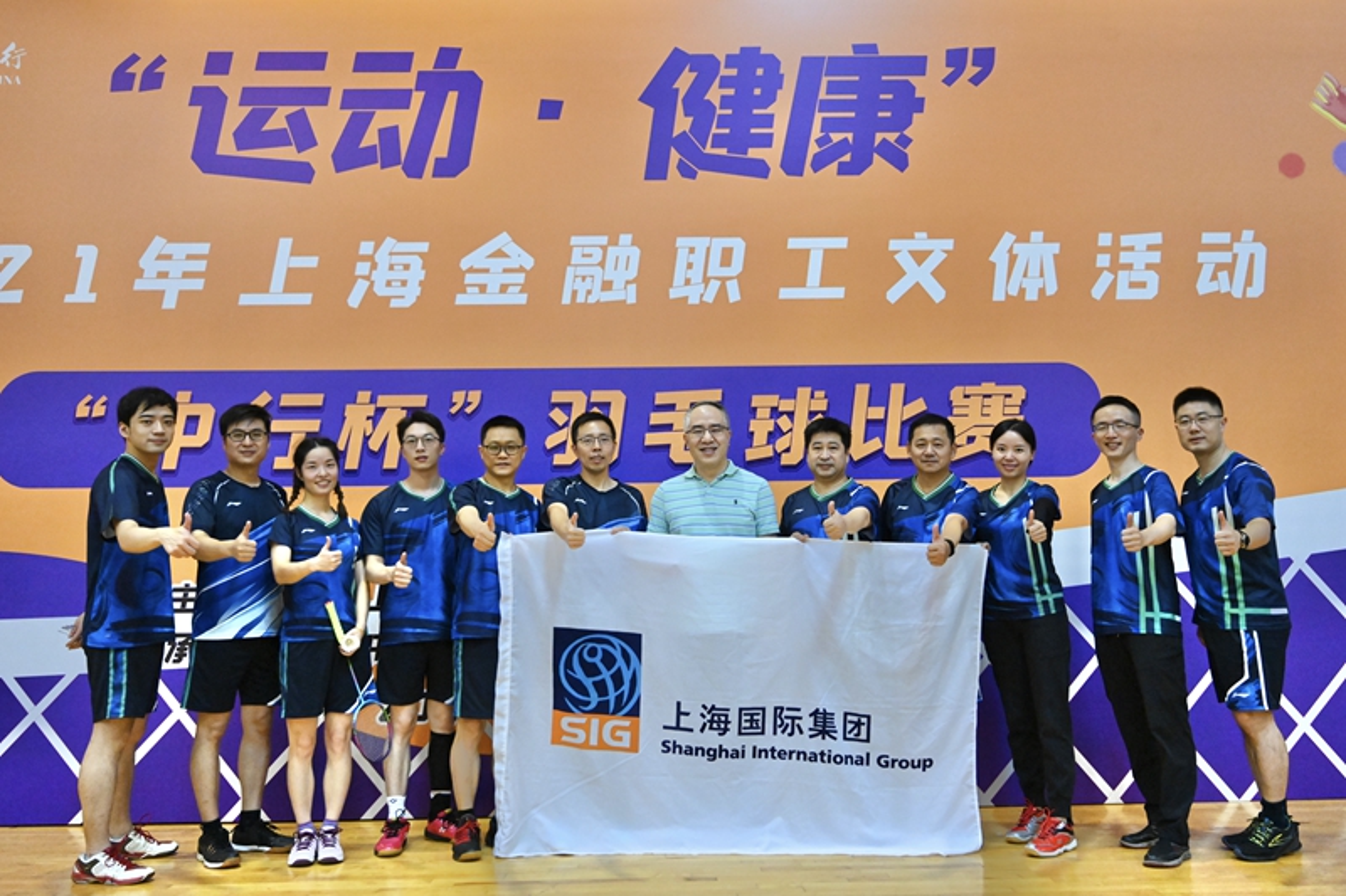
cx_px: 673
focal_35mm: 29
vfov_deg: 44.9
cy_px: 448
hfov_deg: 63.7
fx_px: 1084
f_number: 4
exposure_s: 1/640
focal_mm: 29
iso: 7200
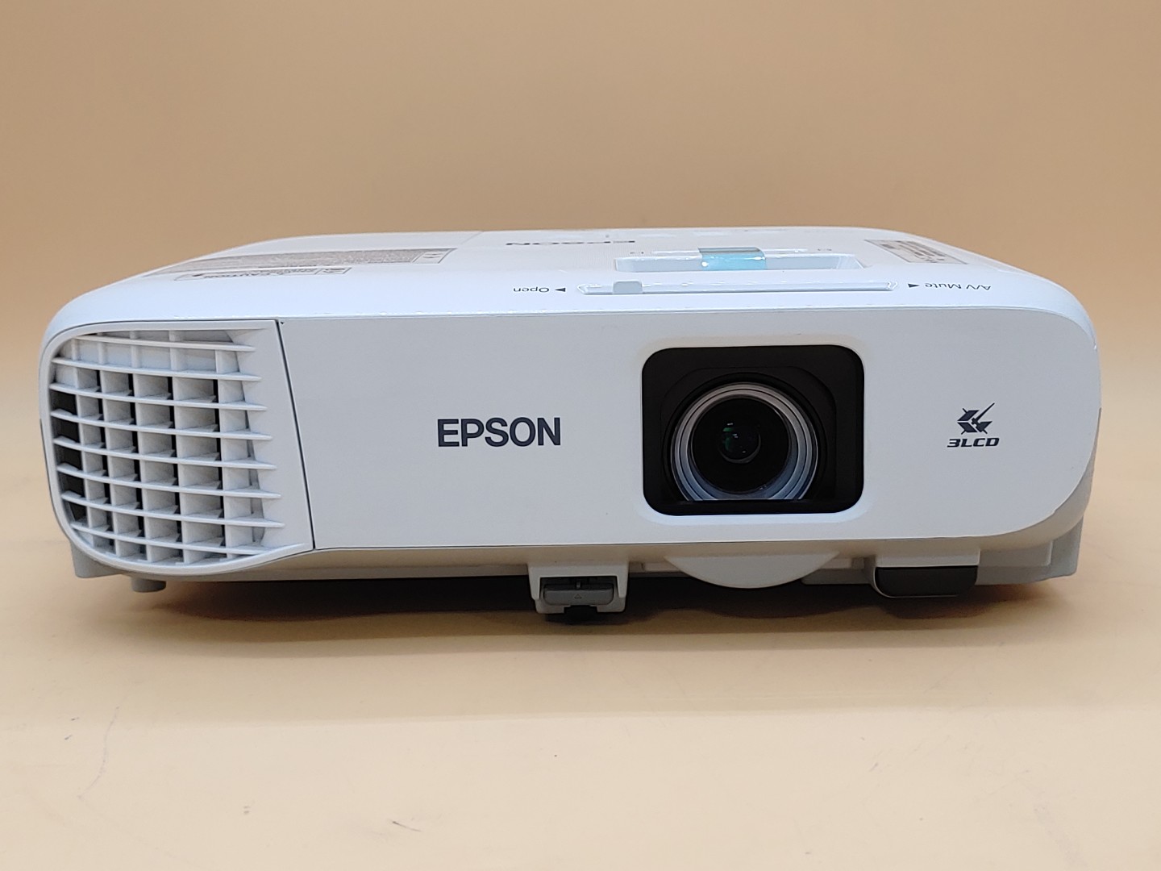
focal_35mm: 49
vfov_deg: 29.7
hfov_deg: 38.9
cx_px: 580
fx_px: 1643
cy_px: 436
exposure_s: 1/96
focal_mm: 4.36
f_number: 1.8
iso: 50
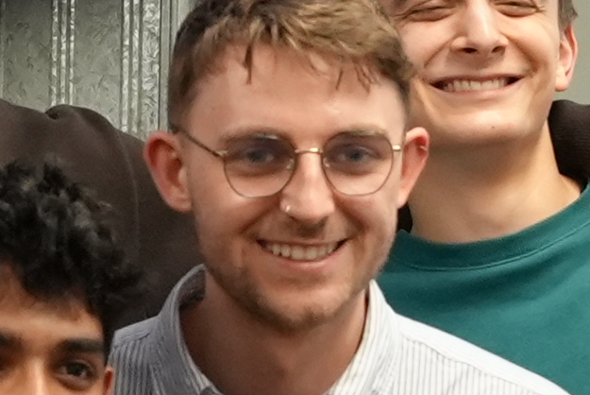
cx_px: -68
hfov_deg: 7.4
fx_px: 4560
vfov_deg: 4.9
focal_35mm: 278
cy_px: 678
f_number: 4
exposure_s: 1/160
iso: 4000
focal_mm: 41
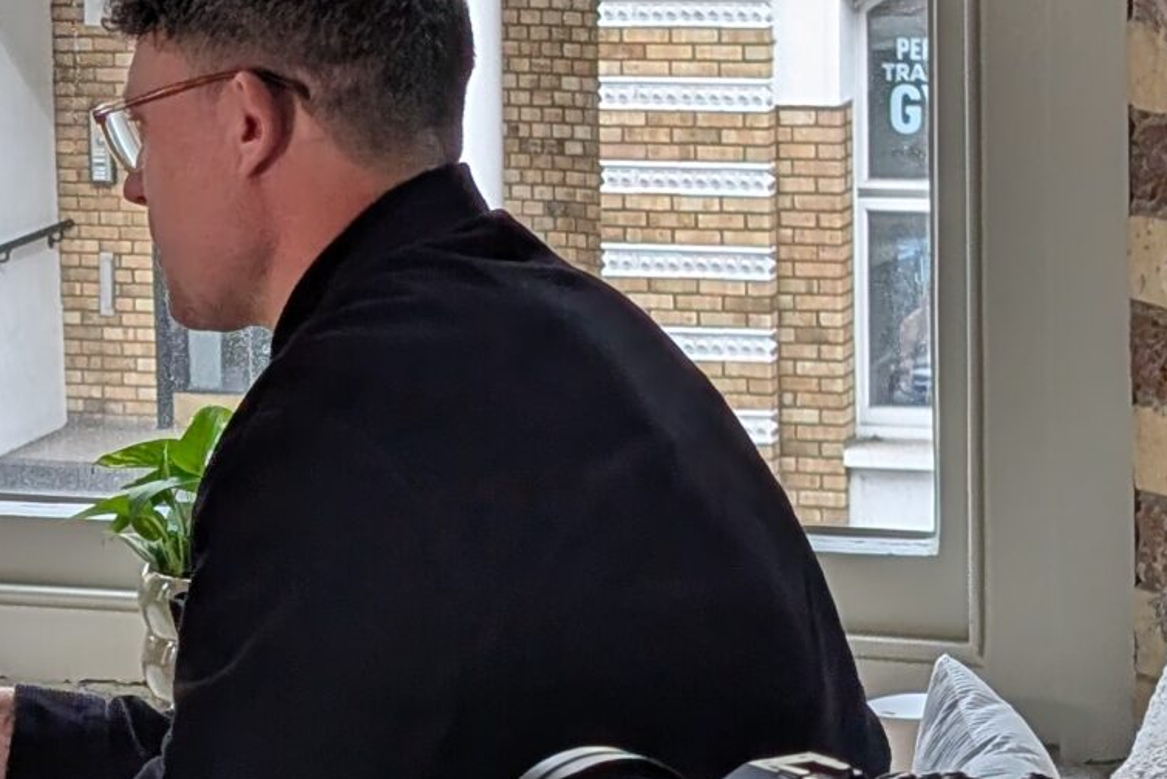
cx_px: -209
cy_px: 274
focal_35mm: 173
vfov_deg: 7.9
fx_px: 5610
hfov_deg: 11.6
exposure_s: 1/138
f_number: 1.68
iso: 20
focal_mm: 6.9
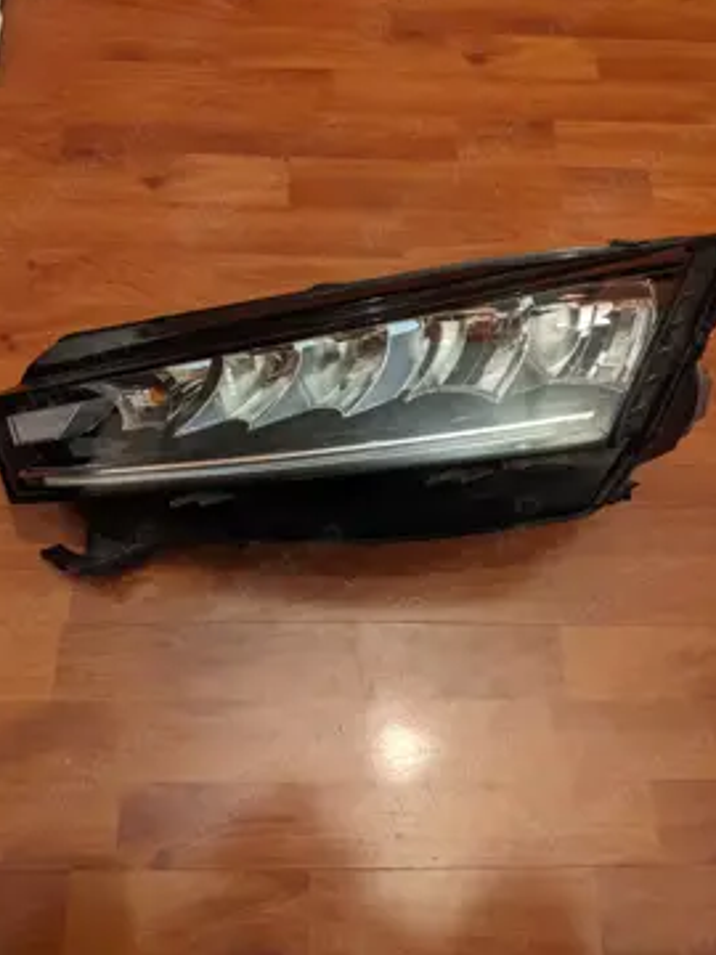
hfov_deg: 46.8
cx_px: 350
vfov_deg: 59.8
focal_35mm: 30
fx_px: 827
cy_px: 427
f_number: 1.8
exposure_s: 1/10
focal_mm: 4.44
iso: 528
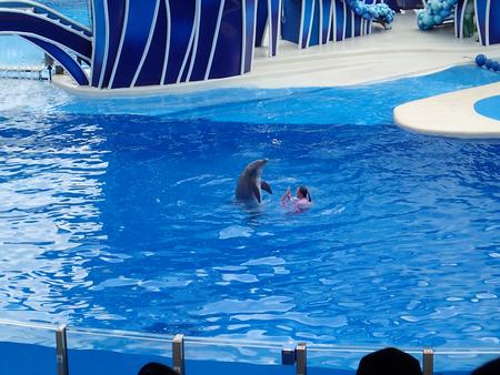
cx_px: 250
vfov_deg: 14.8
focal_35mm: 100
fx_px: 1445
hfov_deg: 19.6
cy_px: 188
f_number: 4.9
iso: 320
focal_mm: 18
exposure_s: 1/500
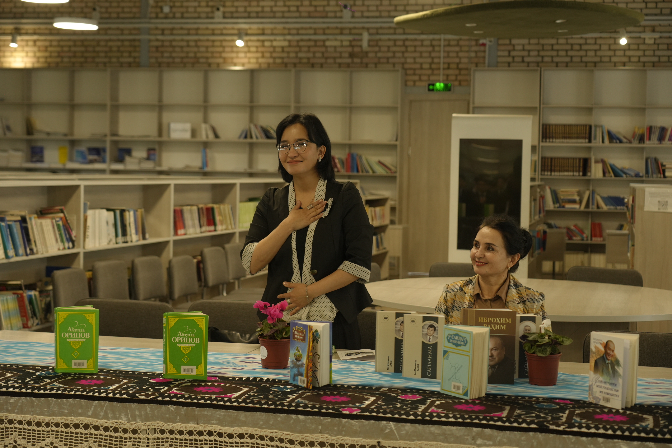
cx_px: 336
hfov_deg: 31.0
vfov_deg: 20.9
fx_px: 1213
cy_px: 224
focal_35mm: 65
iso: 1000
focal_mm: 65
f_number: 4
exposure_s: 1/125
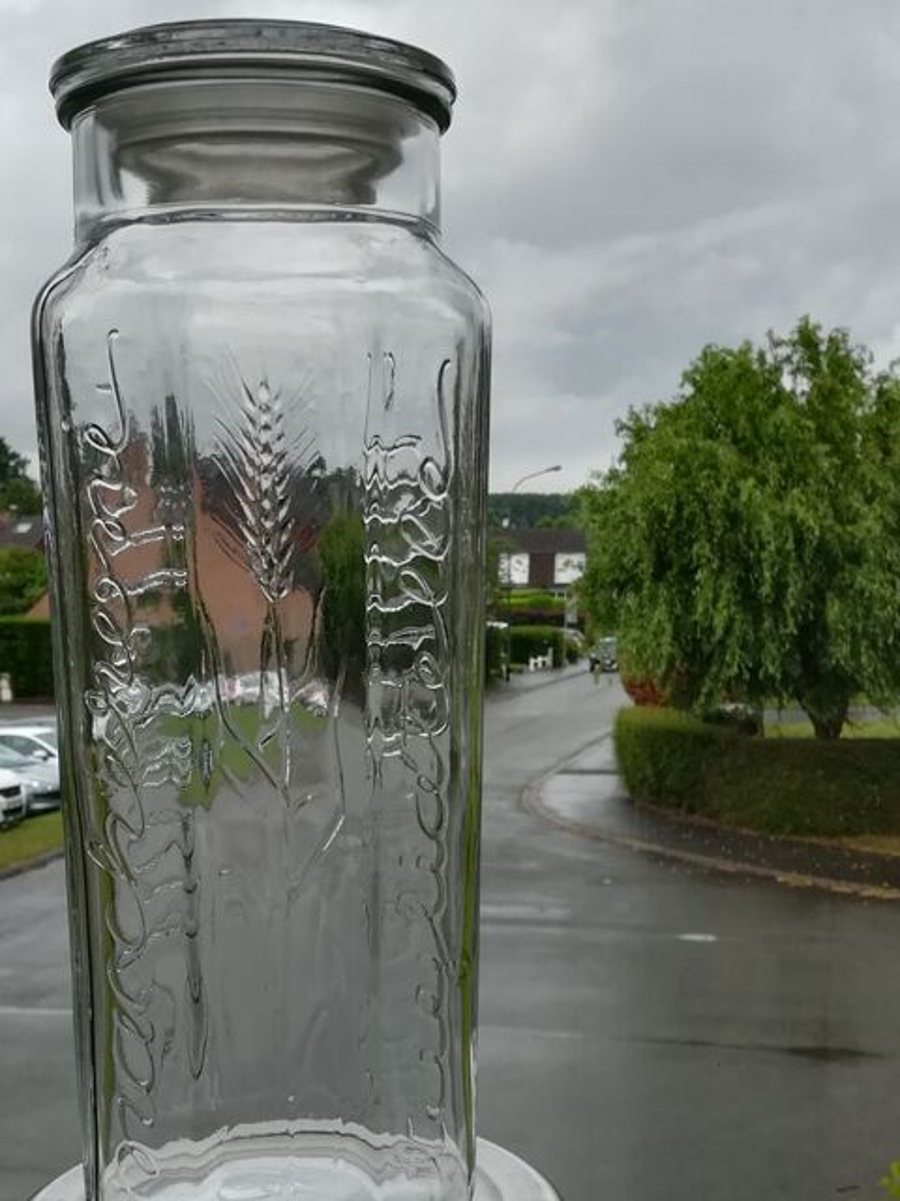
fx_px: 1595
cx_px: 450
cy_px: 600
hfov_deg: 31.5
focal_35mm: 46
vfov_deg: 41.2
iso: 50
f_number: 2.2
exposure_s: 1/602
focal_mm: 3.83
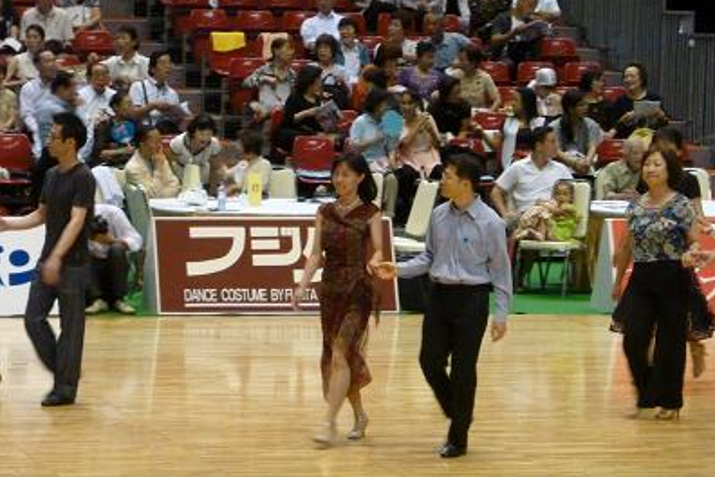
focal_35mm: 210
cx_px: 359
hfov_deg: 9.8
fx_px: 4171
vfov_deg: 6.5
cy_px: 220
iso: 800
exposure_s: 1/40
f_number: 5.9
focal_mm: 36
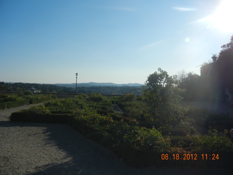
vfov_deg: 46.8
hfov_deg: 60.0
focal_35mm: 30
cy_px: 88
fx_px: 202
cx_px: 116
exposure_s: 1/758
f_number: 7
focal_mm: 5.4
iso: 160
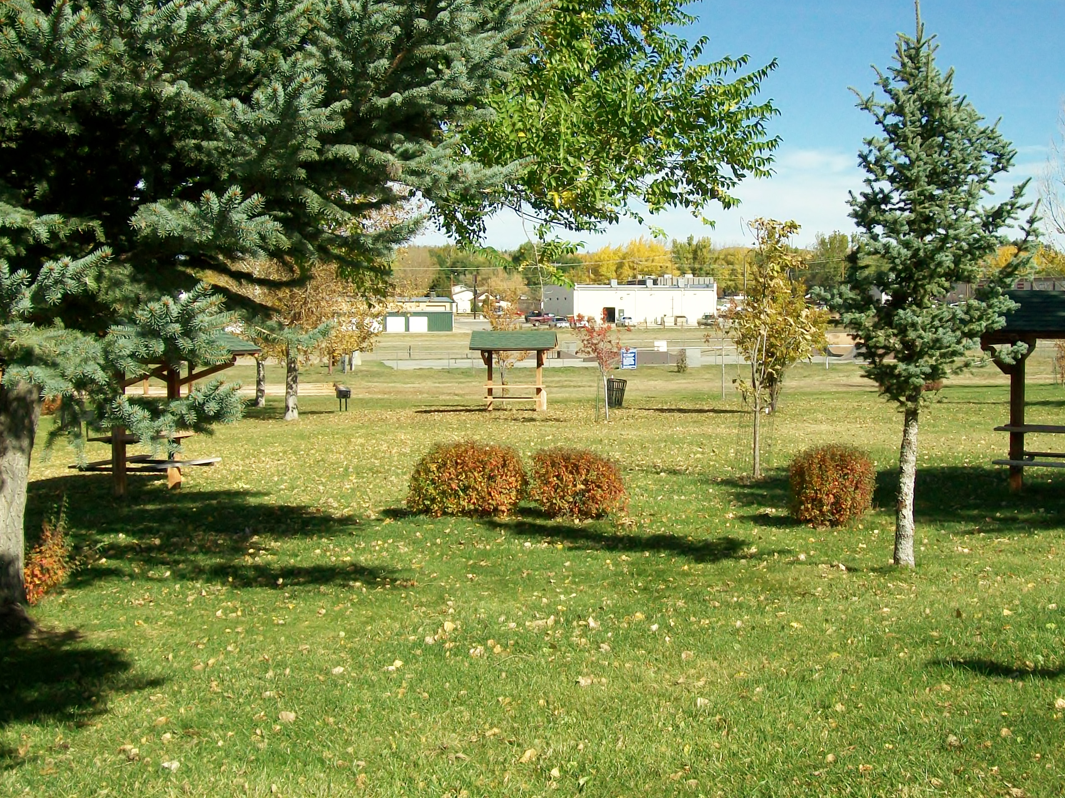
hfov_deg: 38.8
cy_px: 327
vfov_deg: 29.6
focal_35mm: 49
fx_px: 1507
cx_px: 624
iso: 64
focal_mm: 6
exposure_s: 1/500
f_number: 4.8
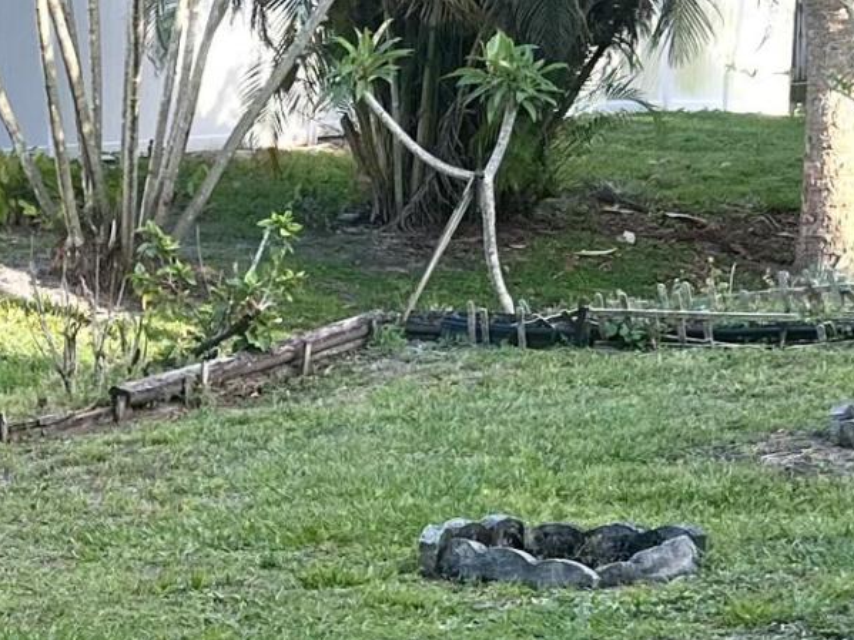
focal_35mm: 125
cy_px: 693
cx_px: -96
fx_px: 3083
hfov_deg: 15.3
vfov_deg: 11.7
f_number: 1.5
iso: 50
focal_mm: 5.7
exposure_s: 1/427
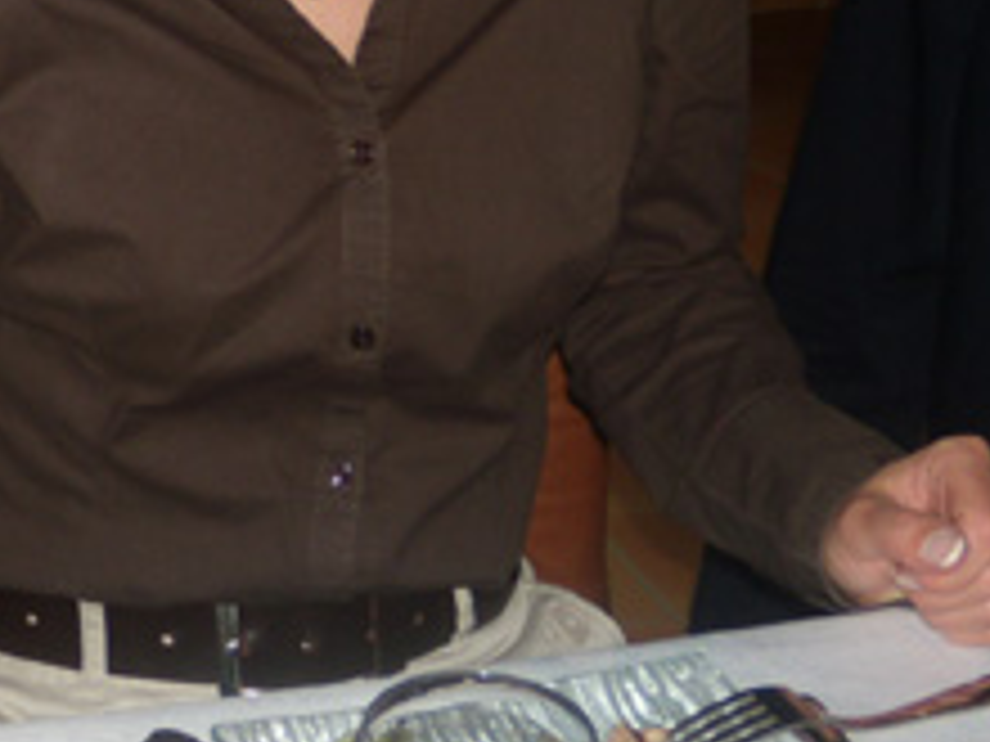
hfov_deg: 18.8
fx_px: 2803
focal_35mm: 98
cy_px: 13
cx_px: -238
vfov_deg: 14.9
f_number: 3.6
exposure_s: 1/30
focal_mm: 6.4
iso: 80
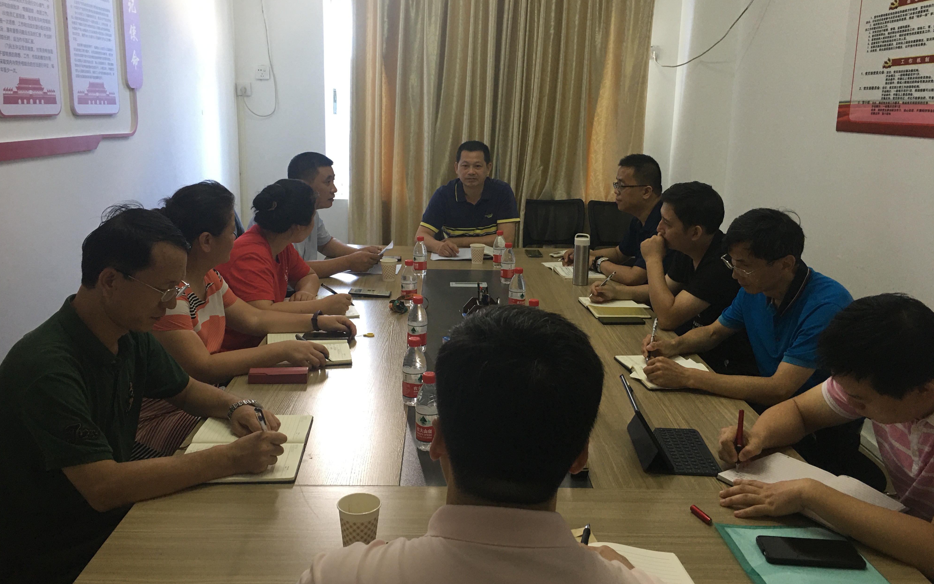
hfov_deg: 61.2
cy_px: 274
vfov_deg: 40.6
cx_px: 464
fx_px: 789
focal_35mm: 31
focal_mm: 4.15
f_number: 2.2
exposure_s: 1/17
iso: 64
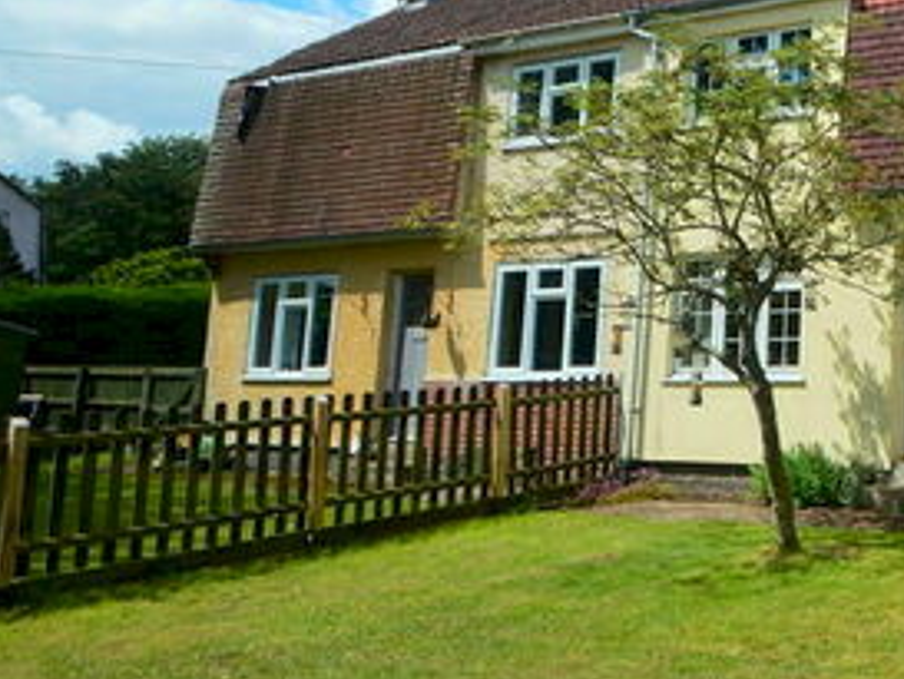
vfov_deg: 37.9
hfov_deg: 37.6
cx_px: 1089
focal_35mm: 37
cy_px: 185
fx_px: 967
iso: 400
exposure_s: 1/400
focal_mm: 10
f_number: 11
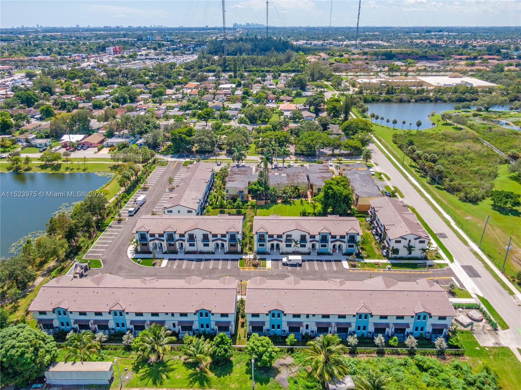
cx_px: 260
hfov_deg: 71.6
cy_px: 195
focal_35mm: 24
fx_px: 361
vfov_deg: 56.8
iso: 100
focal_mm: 4.39
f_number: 2.8
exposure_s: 1/1250
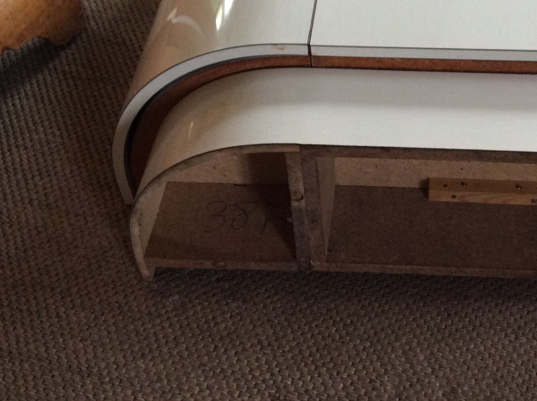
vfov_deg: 23.8
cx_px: 405
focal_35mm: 61
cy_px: 125
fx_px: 945
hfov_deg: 31.2
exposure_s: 1/25
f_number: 2.4
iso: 80
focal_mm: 3.3
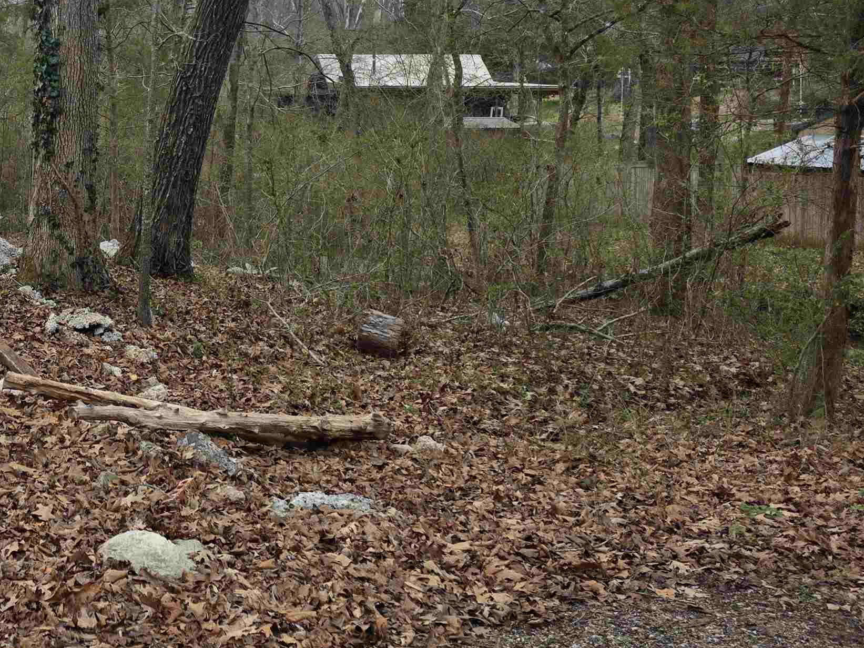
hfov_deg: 40.2
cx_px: 67
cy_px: 156
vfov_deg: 32.9
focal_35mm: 43
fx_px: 1073
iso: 25
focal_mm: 6.3
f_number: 1.7
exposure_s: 1/359
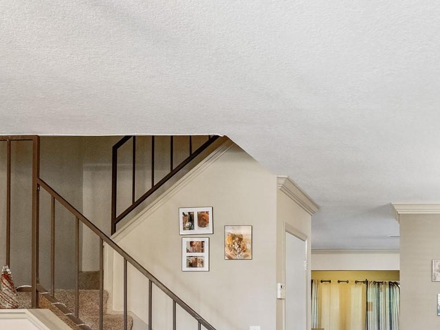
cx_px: 431
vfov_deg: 33.5
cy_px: 290
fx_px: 521
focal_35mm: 41
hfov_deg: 40.6
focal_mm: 10
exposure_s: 1/15
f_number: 3.2
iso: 800
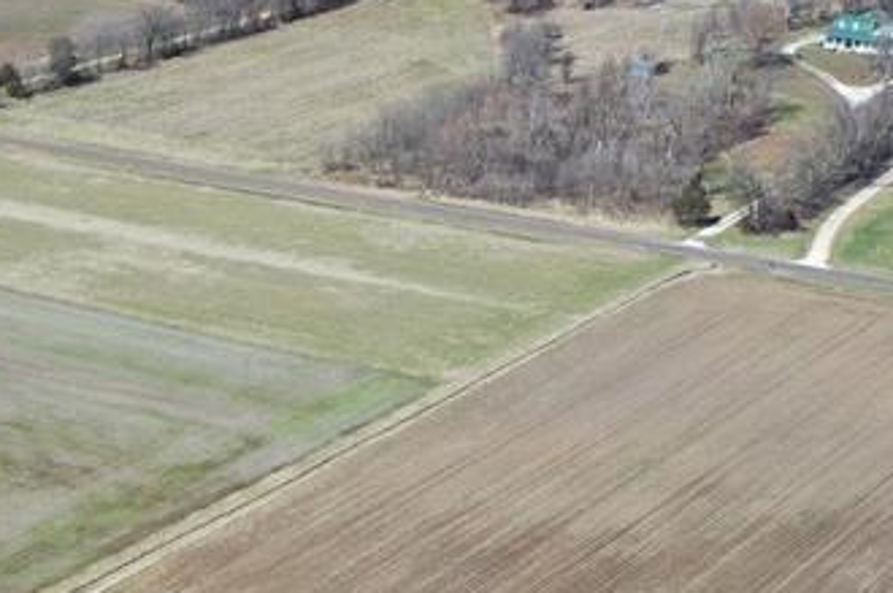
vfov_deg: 15.3
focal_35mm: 87
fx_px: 2155
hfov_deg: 21.3
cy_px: 609
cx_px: -249
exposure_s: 1/400
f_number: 5
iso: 100
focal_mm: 10.26
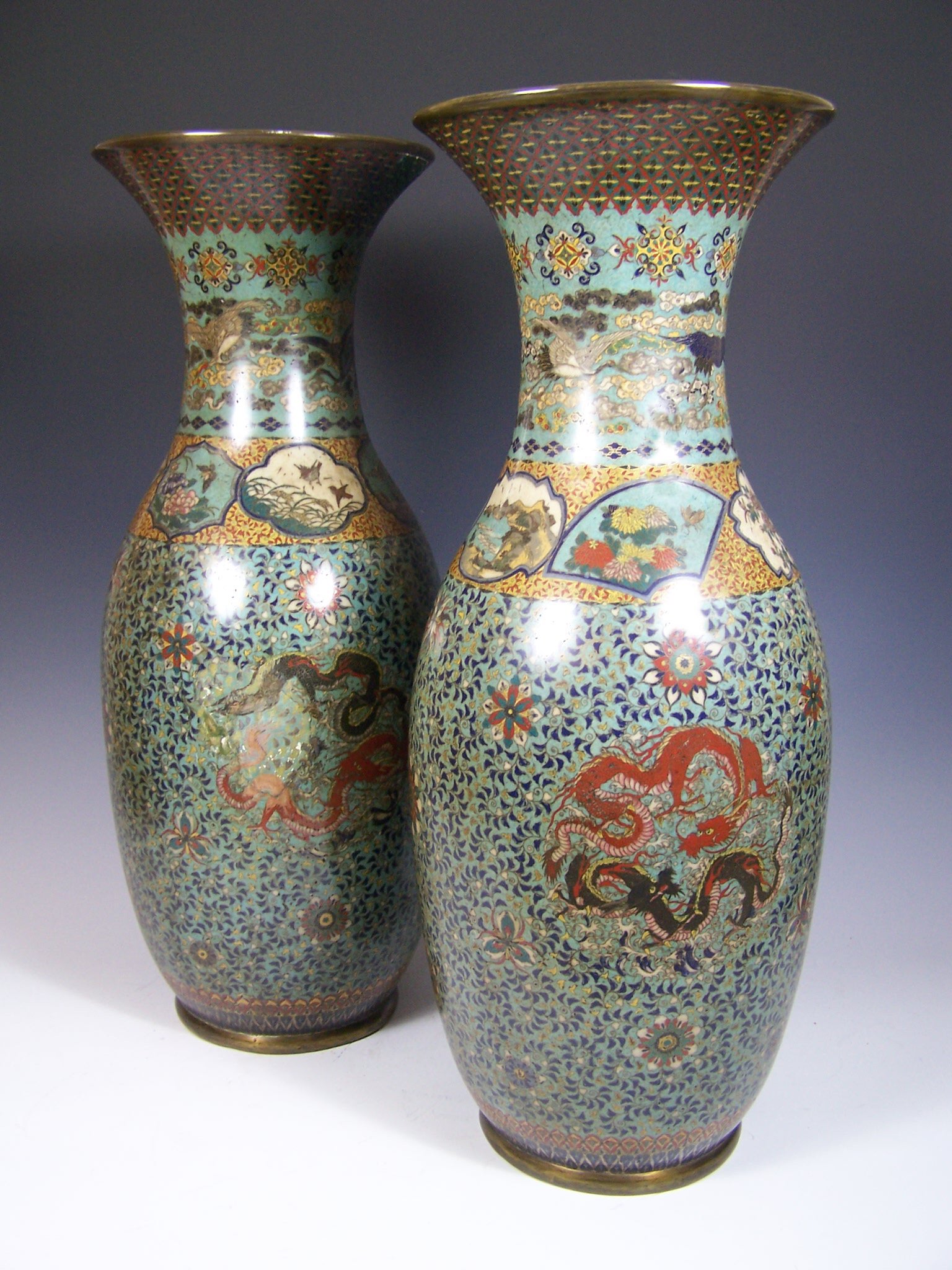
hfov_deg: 37.7
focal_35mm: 38
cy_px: 635
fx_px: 1393
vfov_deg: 49.0
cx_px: 476
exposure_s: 1/30
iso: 140
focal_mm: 6.3
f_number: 2.8
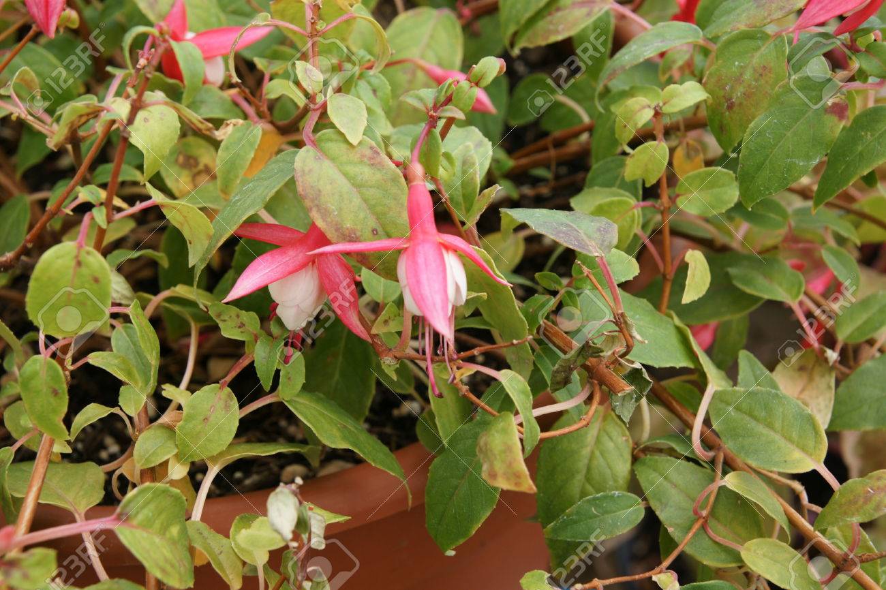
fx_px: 1845
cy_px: 295
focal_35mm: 75
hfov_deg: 27.0
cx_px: 443
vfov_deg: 18.2
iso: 200
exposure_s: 1/125
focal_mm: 50
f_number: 5.6
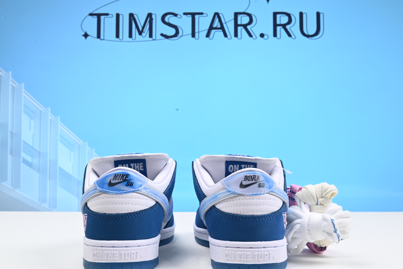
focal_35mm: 41
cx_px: 202
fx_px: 459
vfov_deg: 32.7
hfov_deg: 47.4
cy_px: 134
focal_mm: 41
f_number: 16
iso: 100
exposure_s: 1/2
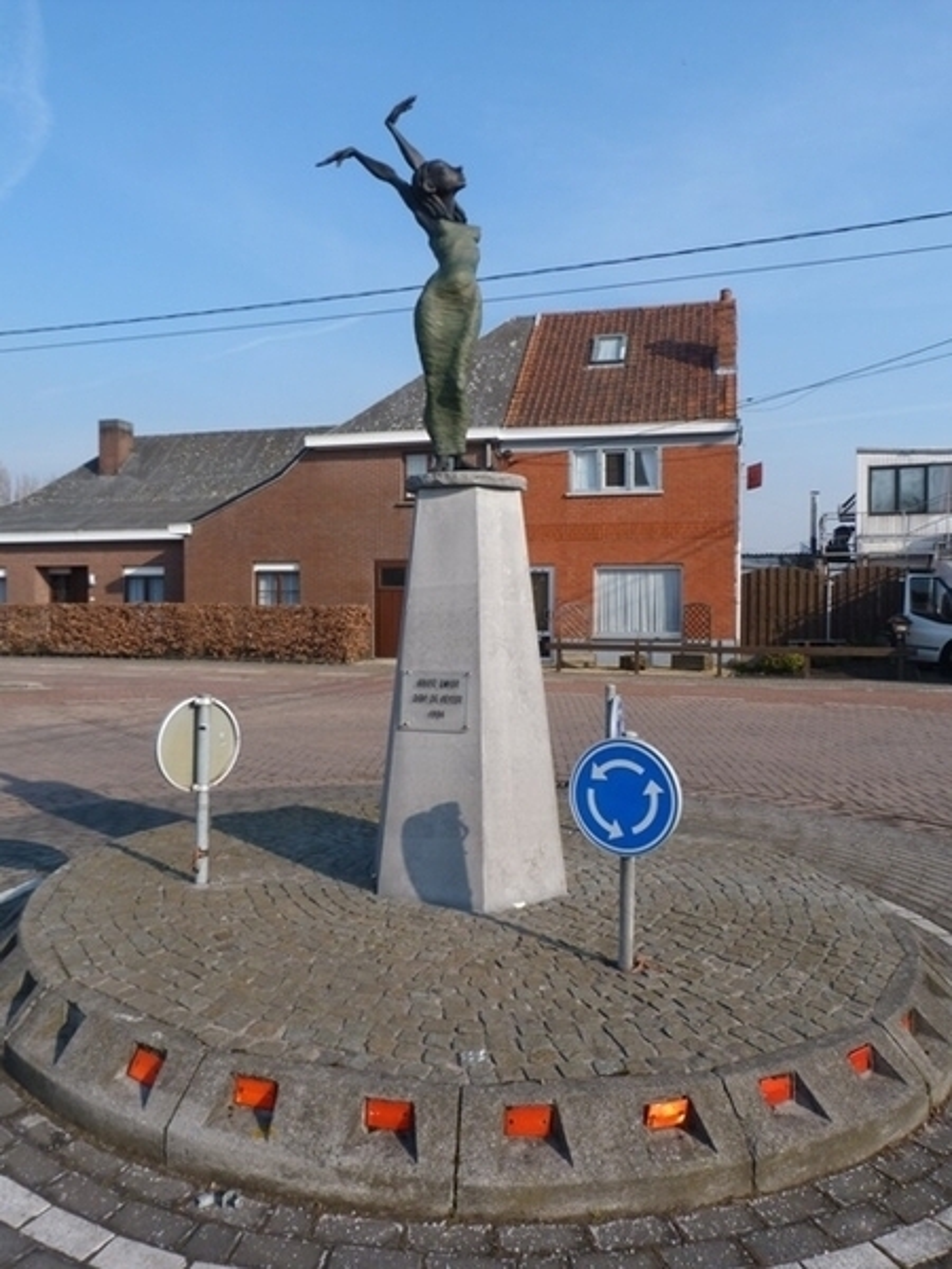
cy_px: 634
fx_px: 917
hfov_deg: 54.9
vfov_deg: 69.4
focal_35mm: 25
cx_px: 476
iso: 80
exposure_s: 1/250
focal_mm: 4.5
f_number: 5.6
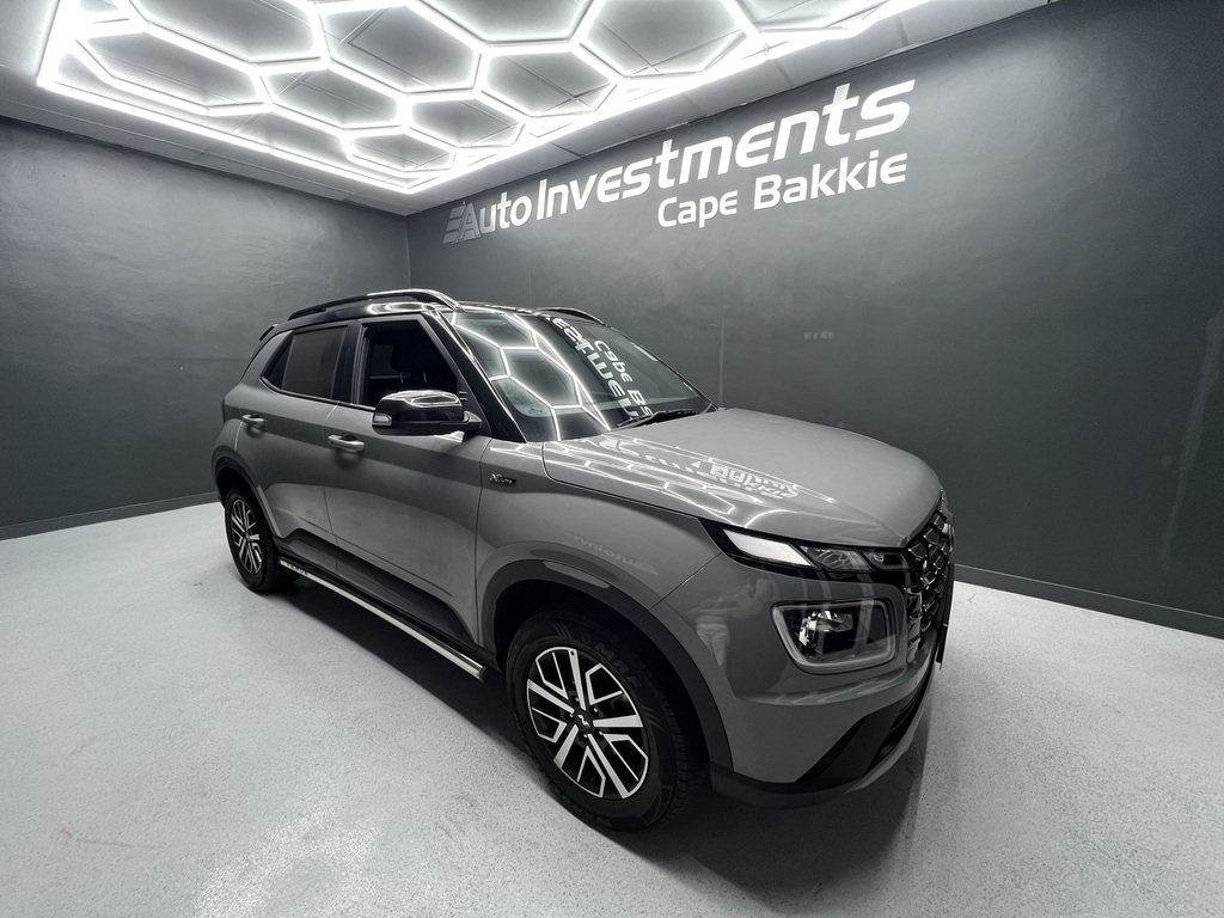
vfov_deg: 89.9
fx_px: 460
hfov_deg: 106.2
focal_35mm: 13
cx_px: 612
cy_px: 459
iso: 125
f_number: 1.8
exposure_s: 1/50
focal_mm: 1.57
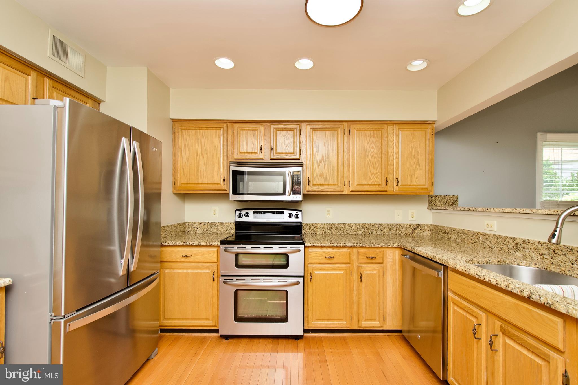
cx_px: 289
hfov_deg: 100.4
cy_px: 192
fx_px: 241
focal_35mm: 15
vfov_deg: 77.3
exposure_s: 1/80
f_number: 7.1
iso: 320
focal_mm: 10
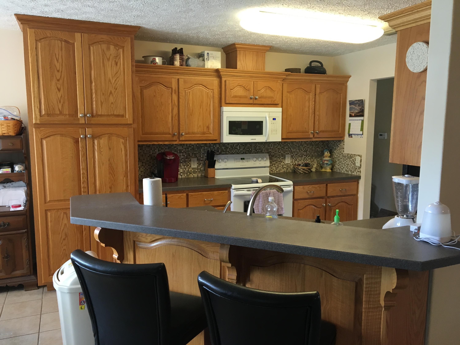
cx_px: 230
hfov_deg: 61.7
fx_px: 385
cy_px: 172
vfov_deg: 48.2
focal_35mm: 29
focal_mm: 4.15
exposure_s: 1/30
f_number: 2.2
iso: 100
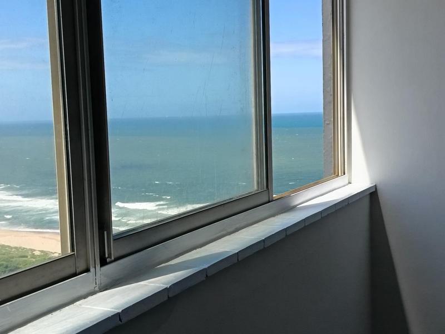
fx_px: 617
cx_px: 222
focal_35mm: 48
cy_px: 167
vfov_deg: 30.3
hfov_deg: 39.7
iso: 293
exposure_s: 1/900
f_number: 1.75
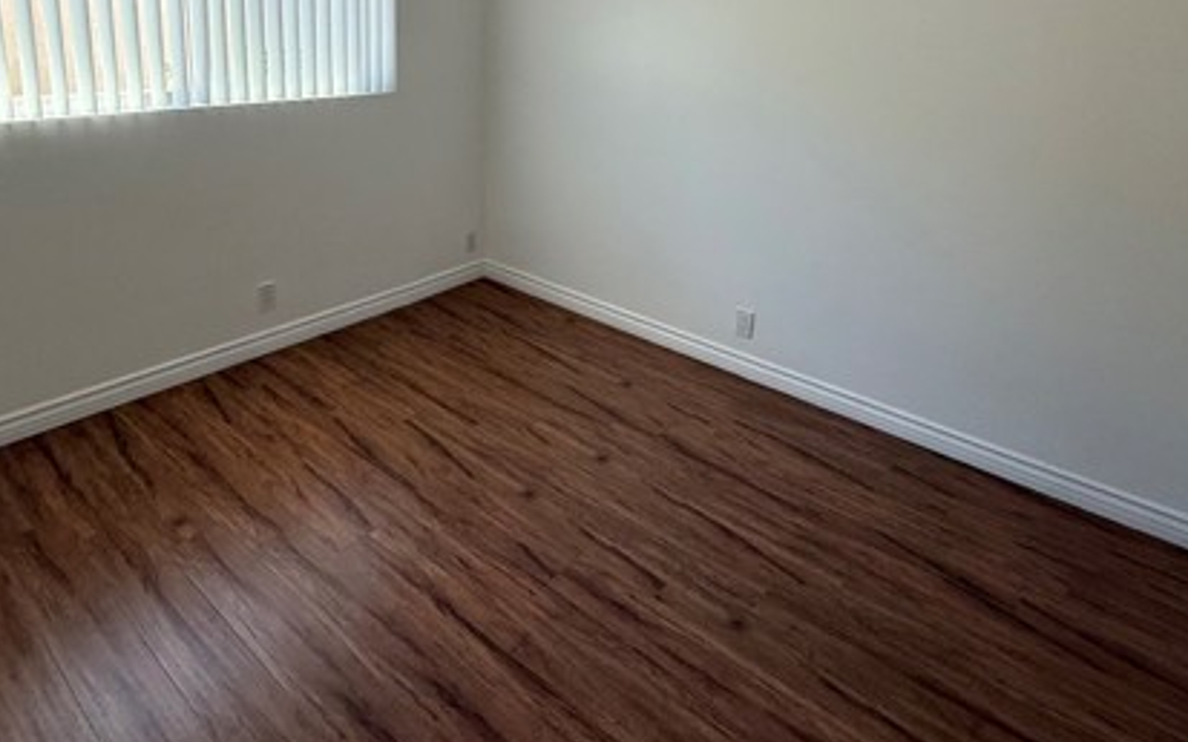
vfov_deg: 50.2
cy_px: 161
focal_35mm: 23
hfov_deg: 77.1
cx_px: 575
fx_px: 745
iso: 160
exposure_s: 1/99
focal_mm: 2.22
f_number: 2.2
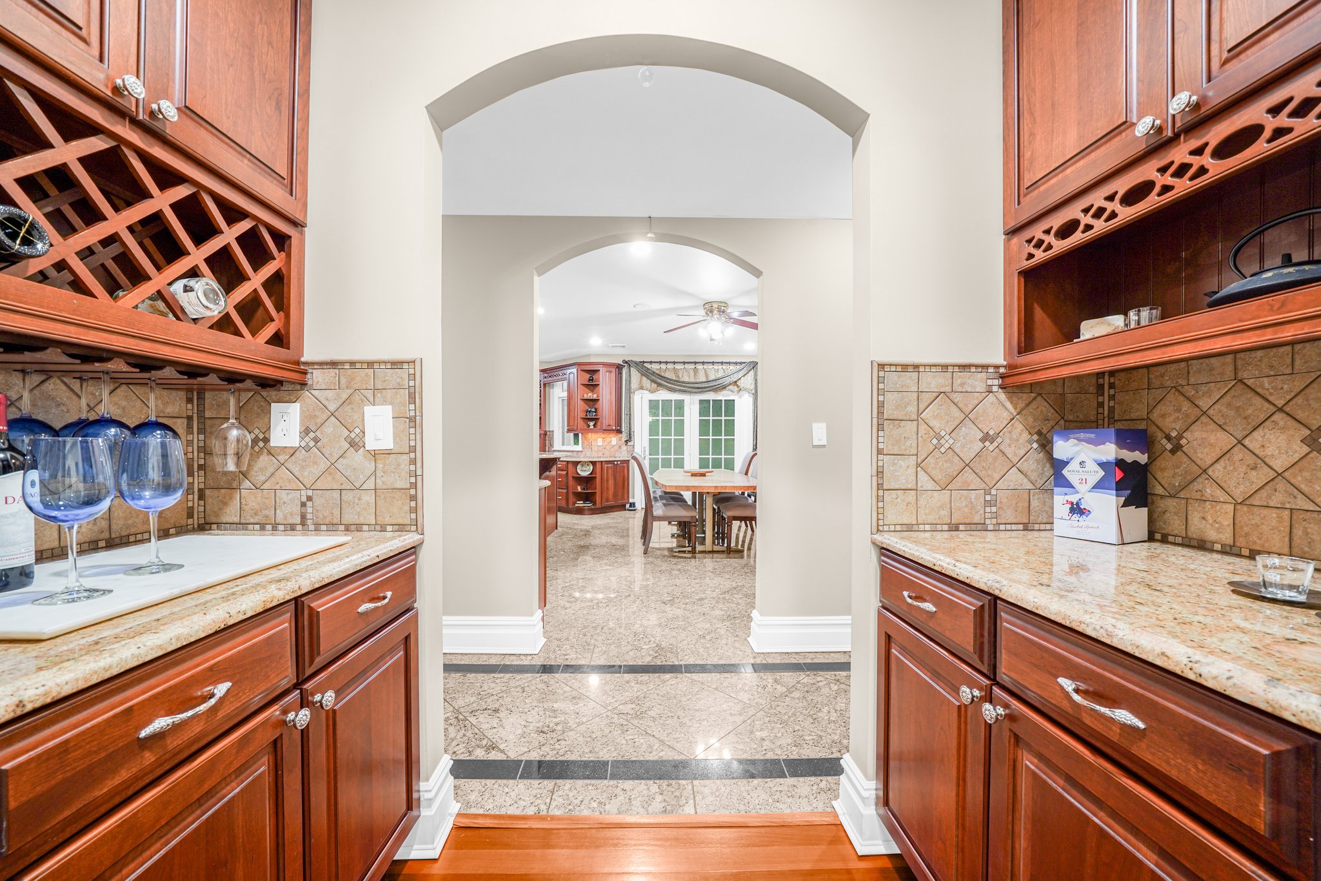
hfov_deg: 108.3
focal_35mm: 13
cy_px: 440
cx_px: 660
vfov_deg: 85.4
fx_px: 477
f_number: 8
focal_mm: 13
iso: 400
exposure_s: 1/8
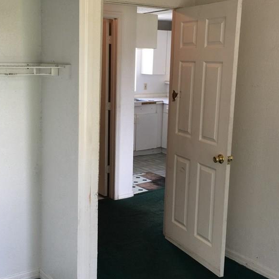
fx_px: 410
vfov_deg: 37.5
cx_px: 108
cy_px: 128
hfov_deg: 37.4
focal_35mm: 45
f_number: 2.2
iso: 40
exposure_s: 1/40
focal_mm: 4.15
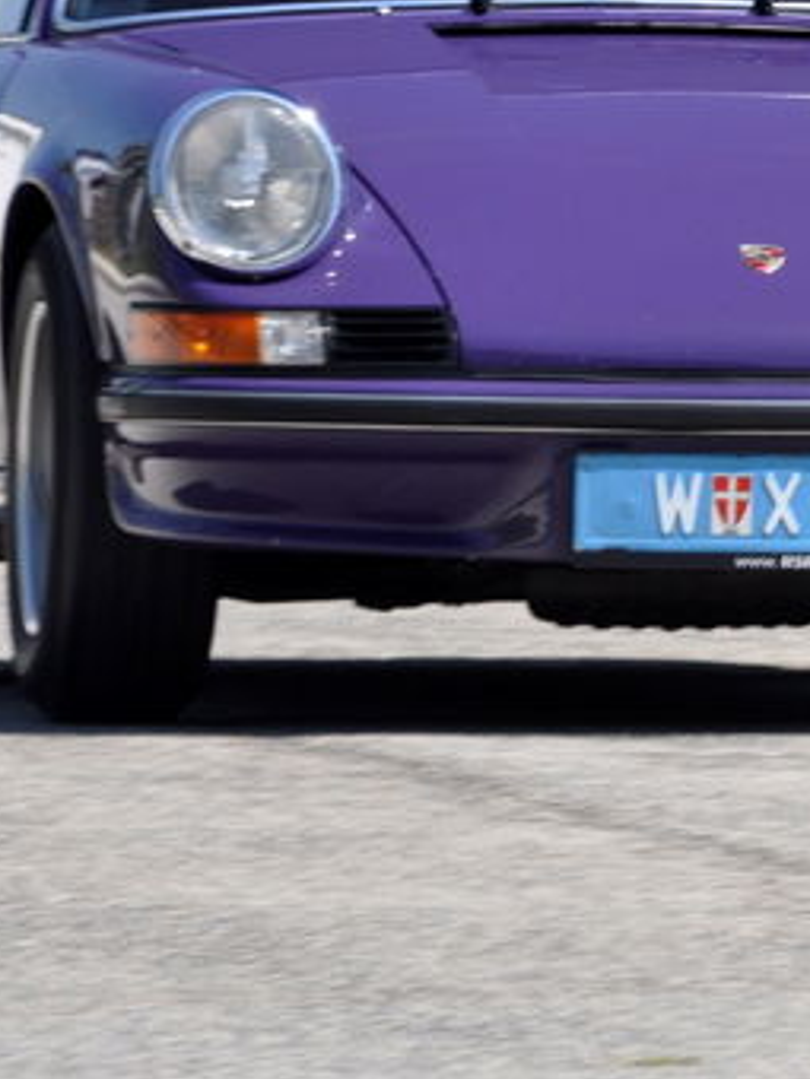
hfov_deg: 2.0
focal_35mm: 748
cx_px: 889
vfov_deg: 2.7
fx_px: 23337
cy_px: 343
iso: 500
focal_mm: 230
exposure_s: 1/60
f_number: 18
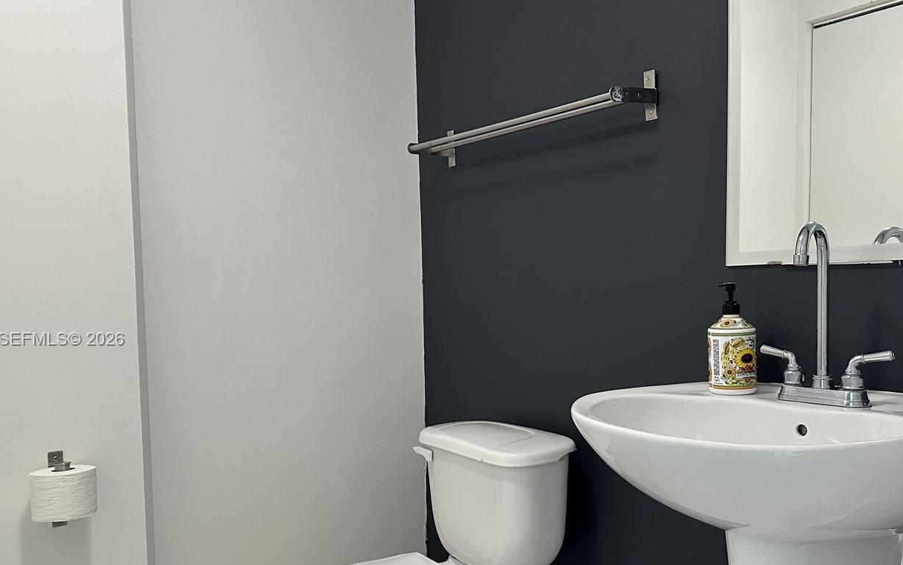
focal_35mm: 33
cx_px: 482
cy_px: 340
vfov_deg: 38.2
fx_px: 812
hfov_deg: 58.1
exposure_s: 1/60
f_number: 1.78
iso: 320
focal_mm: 6.86
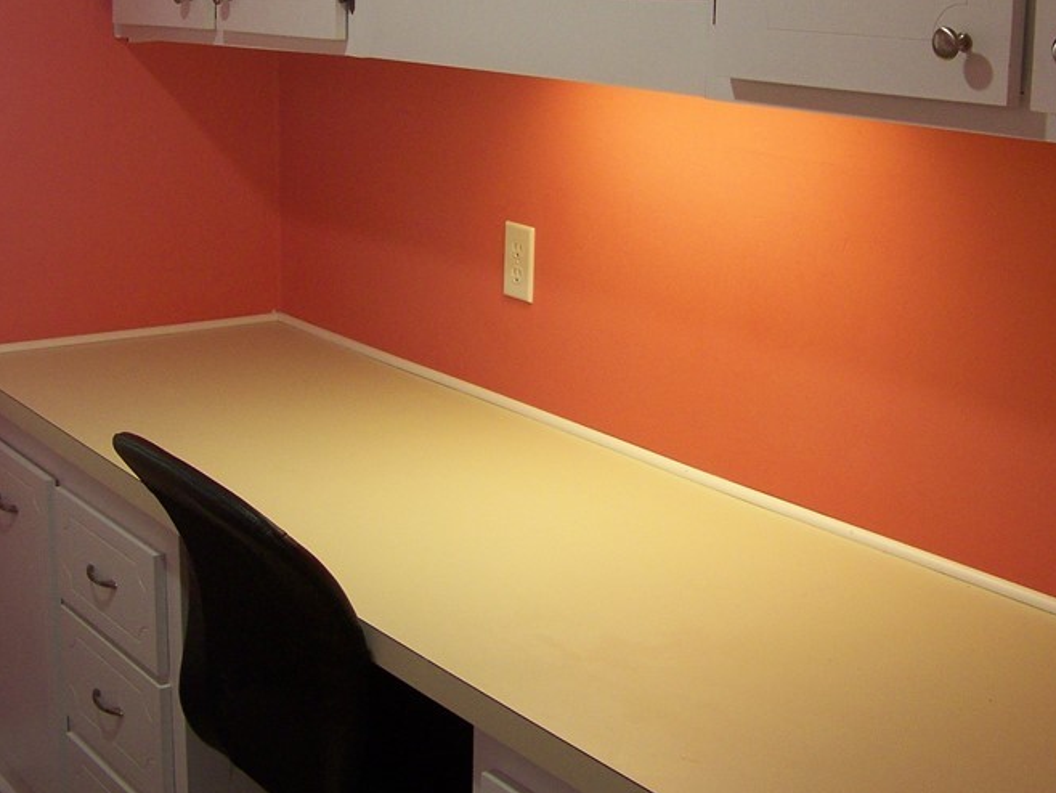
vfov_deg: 25.9
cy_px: 228
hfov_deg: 34.3
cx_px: 536
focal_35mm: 56
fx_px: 1709
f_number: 2.8
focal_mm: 5.85
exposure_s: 1/30
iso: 125
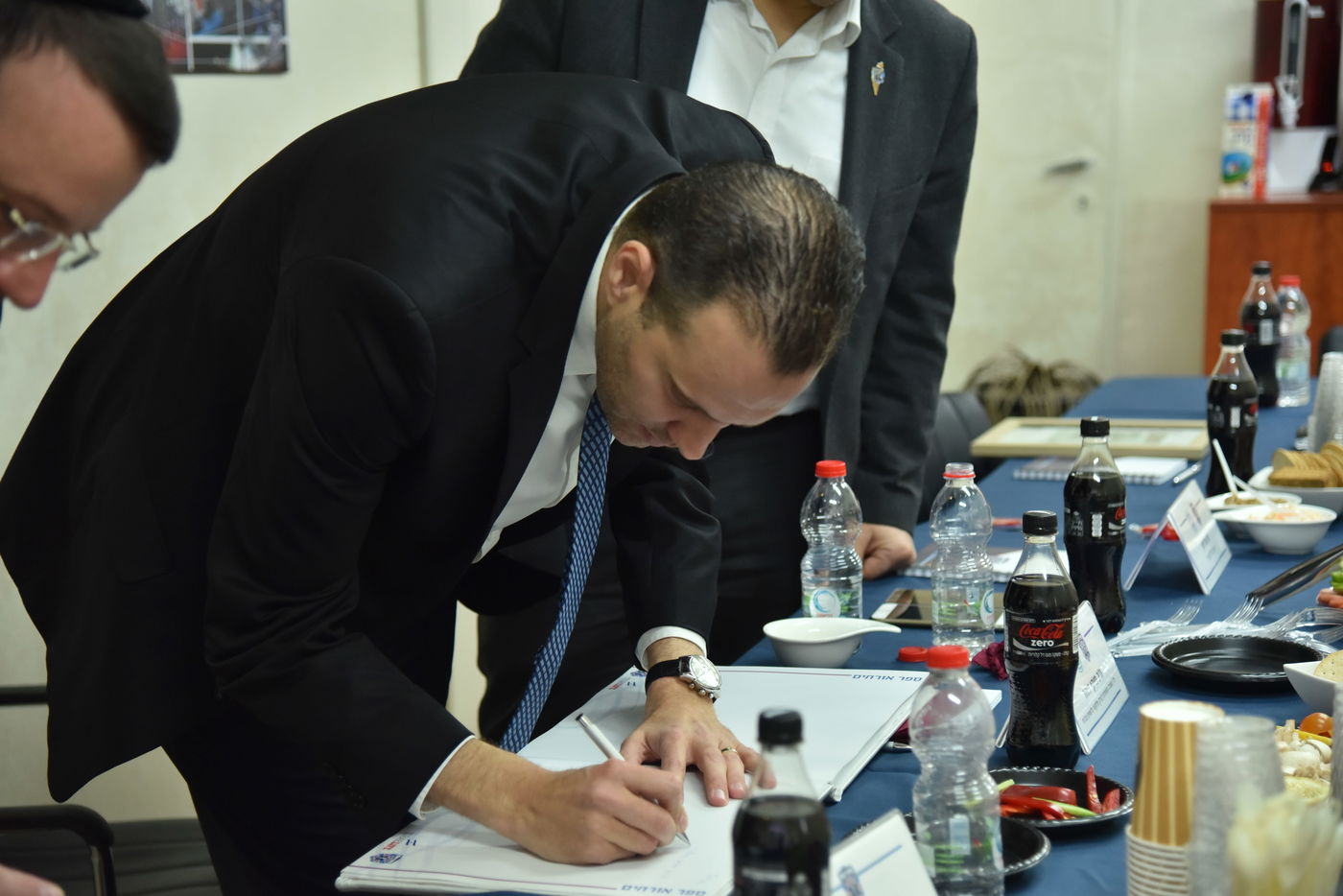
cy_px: 448
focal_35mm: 75
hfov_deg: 27.0
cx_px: 672
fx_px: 2798
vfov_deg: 18.2
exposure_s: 1/250
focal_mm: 75
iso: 1600
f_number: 4
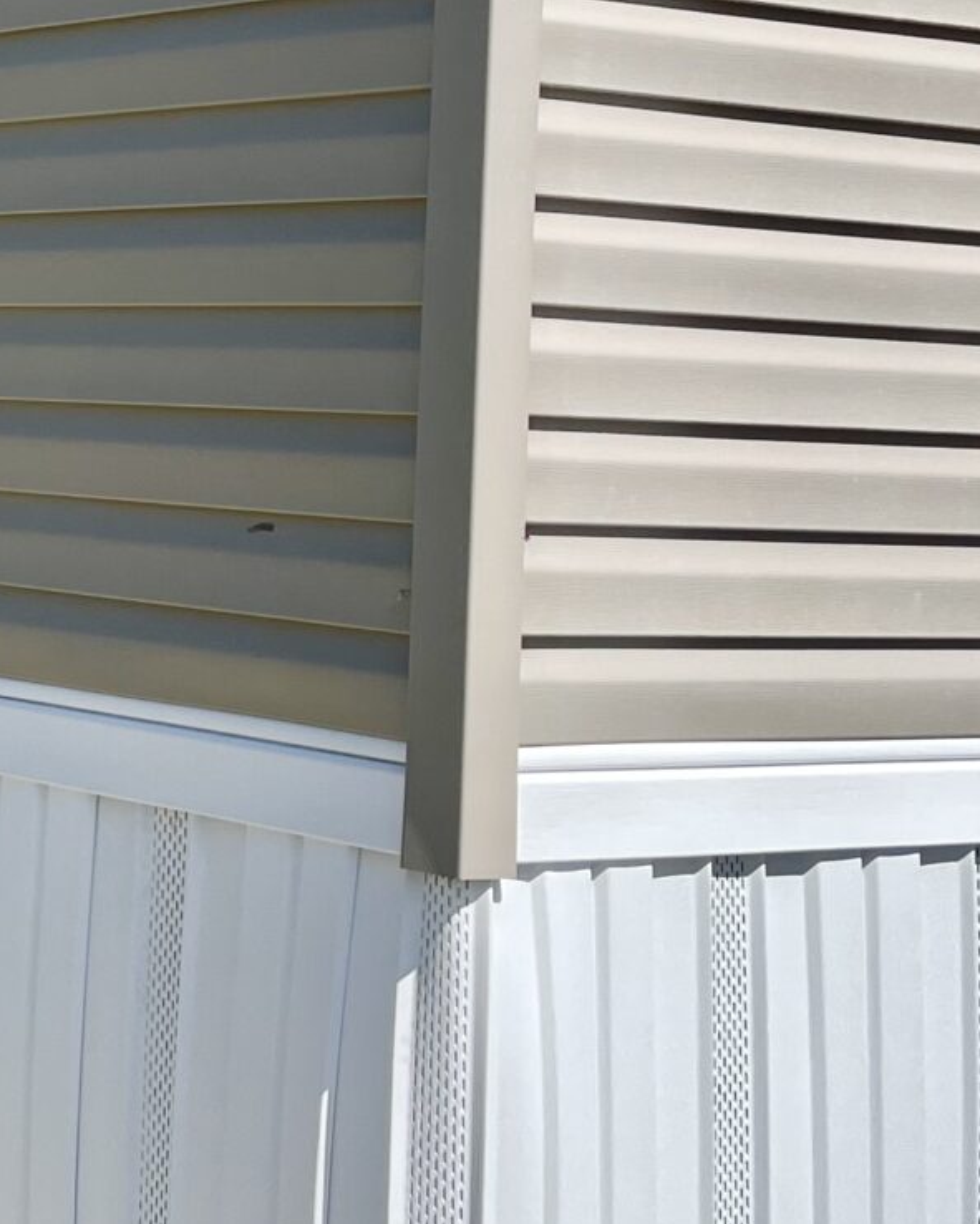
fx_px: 3188
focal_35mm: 88
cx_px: -758
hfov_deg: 15.2
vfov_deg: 21.6
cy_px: 317
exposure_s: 1/4310
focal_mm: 5.1
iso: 50
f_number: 1.6
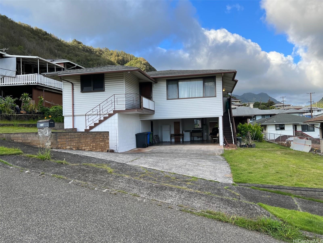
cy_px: 122
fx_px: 243
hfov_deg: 67.3
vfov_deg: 53.1
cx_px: 162
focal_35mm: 26
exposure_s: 1/1326
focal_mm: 5.7
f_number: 1.5
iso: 50
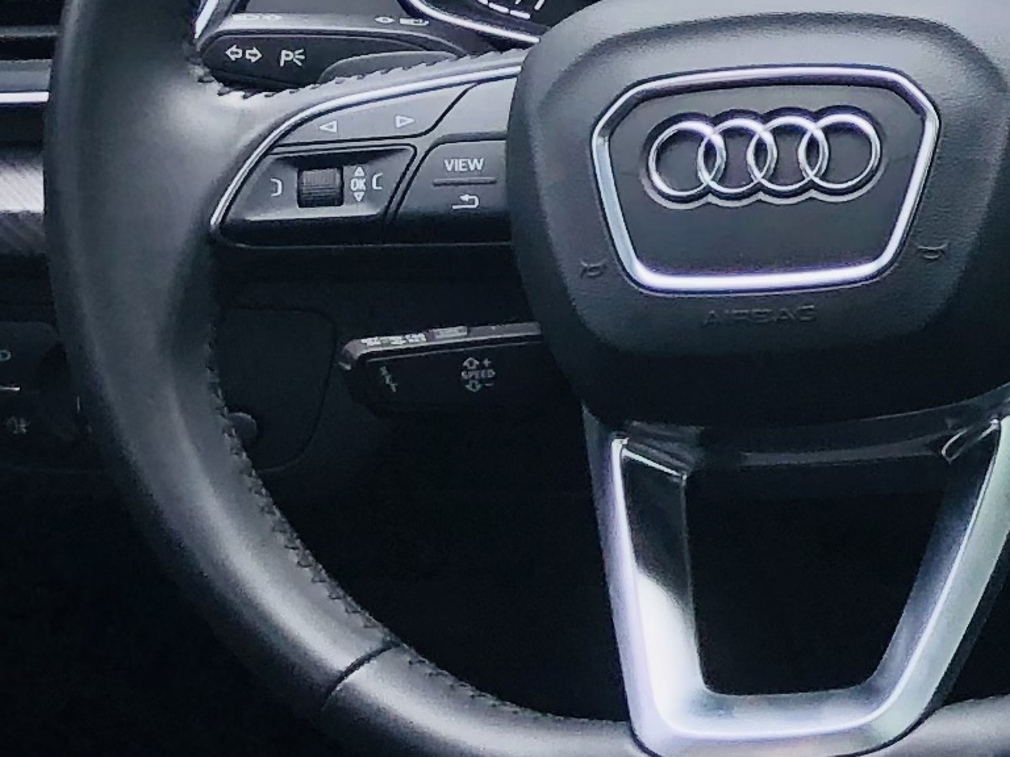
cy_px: 256
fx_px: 4289
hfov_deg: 11.5
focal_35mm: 147
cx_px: 2271
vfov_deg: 10.1
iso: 20
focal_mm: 3.99
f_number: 1.8
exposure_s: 1/121
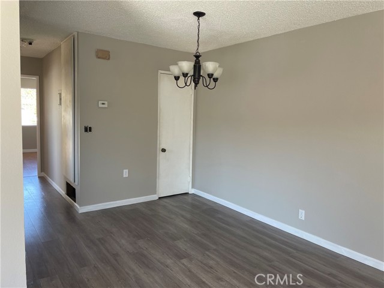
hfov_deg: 67.3
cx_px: 192
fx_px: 288
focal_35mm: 26
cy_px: 144
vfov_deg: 53.1
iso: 64
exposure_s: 1/121
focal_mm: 4.2
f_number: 1.6
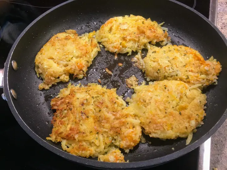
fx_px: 190
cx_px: 114
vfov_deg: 48.2
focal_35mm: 29
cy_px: 85
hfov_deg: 61.7
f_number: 2.2
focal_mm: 4.15
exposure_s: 1/33
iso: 80
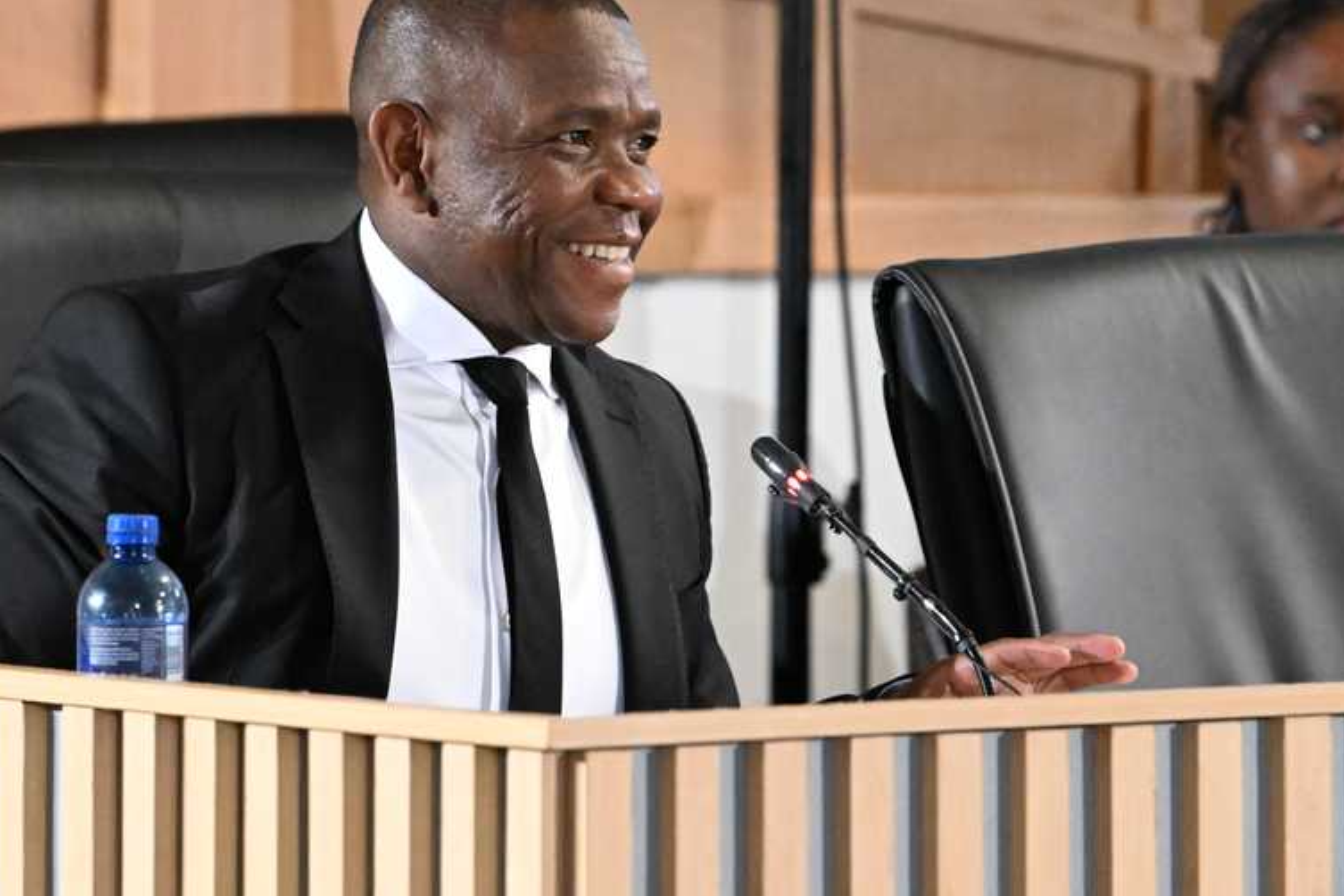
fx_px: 16649
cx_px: 669
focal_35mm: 446
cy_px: 263
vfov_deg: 3.1
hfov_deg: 4.6
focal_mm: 200
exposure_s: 1/400
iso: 10000
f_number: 5
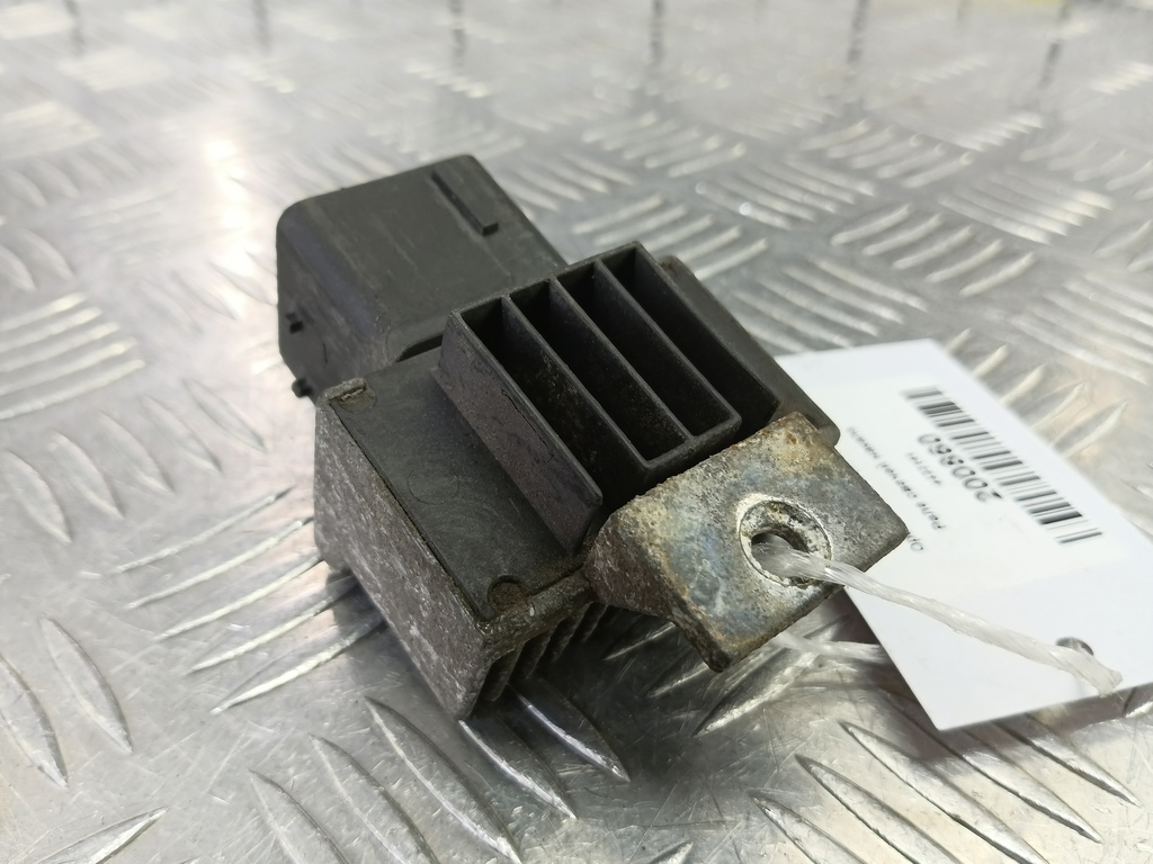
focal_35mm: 23
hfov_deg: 73.9
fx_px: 766
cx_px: 576
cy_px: 432
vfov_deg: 58.9
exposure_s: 1/50
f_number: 1.6
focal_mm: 4.11
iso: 164
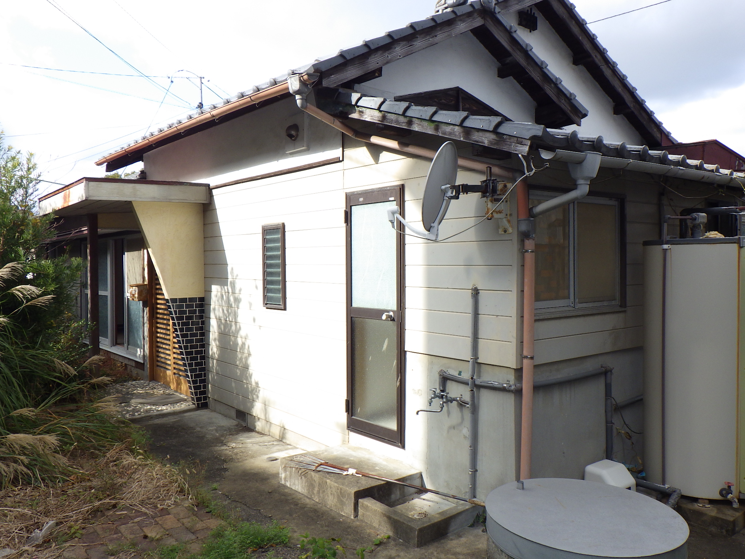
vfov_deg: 49.7
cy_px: 280
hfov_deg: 63.4
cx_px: 372
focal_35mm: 28
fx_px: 603
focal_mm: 5
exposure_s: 1/320
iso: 125
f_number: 4.2
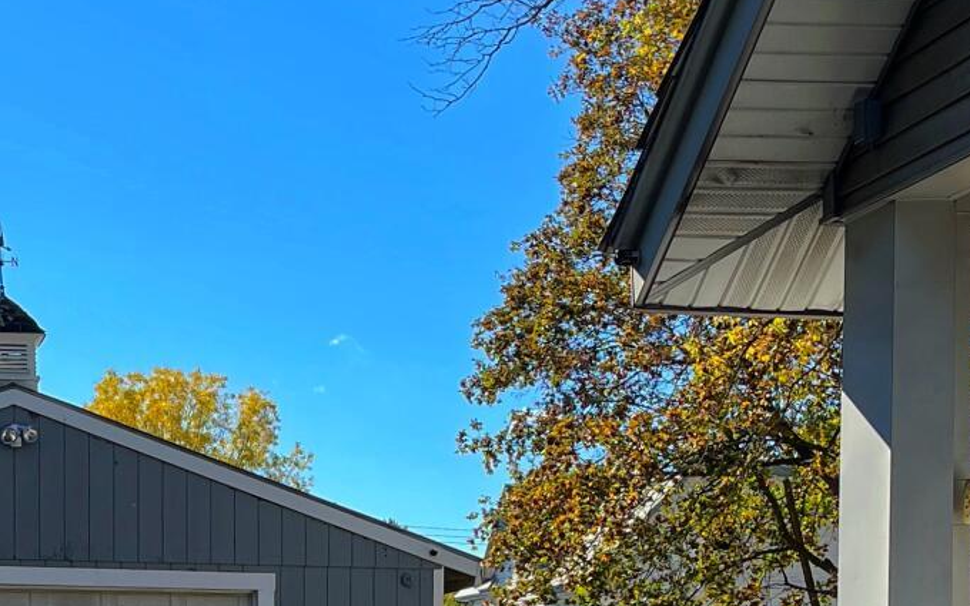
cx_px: 337
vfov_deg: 15.6
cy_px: 702
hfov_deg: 25.4
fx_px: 2141
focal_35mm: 81
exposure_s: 1/3448
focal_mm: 5.1
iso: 50
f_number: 1.6
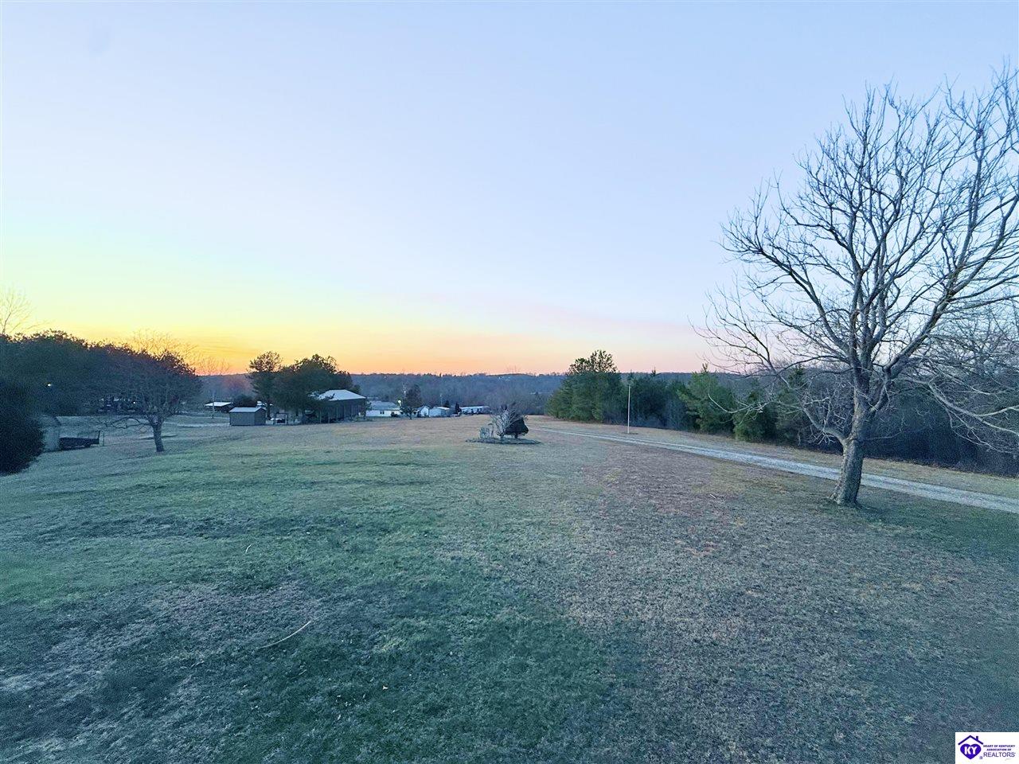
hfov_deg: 102.1
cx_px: 510
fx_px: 412
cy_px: 382
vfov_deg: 85.7
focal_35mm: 14
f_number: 2.2
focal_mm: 2.22
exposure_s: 1/99
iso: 160
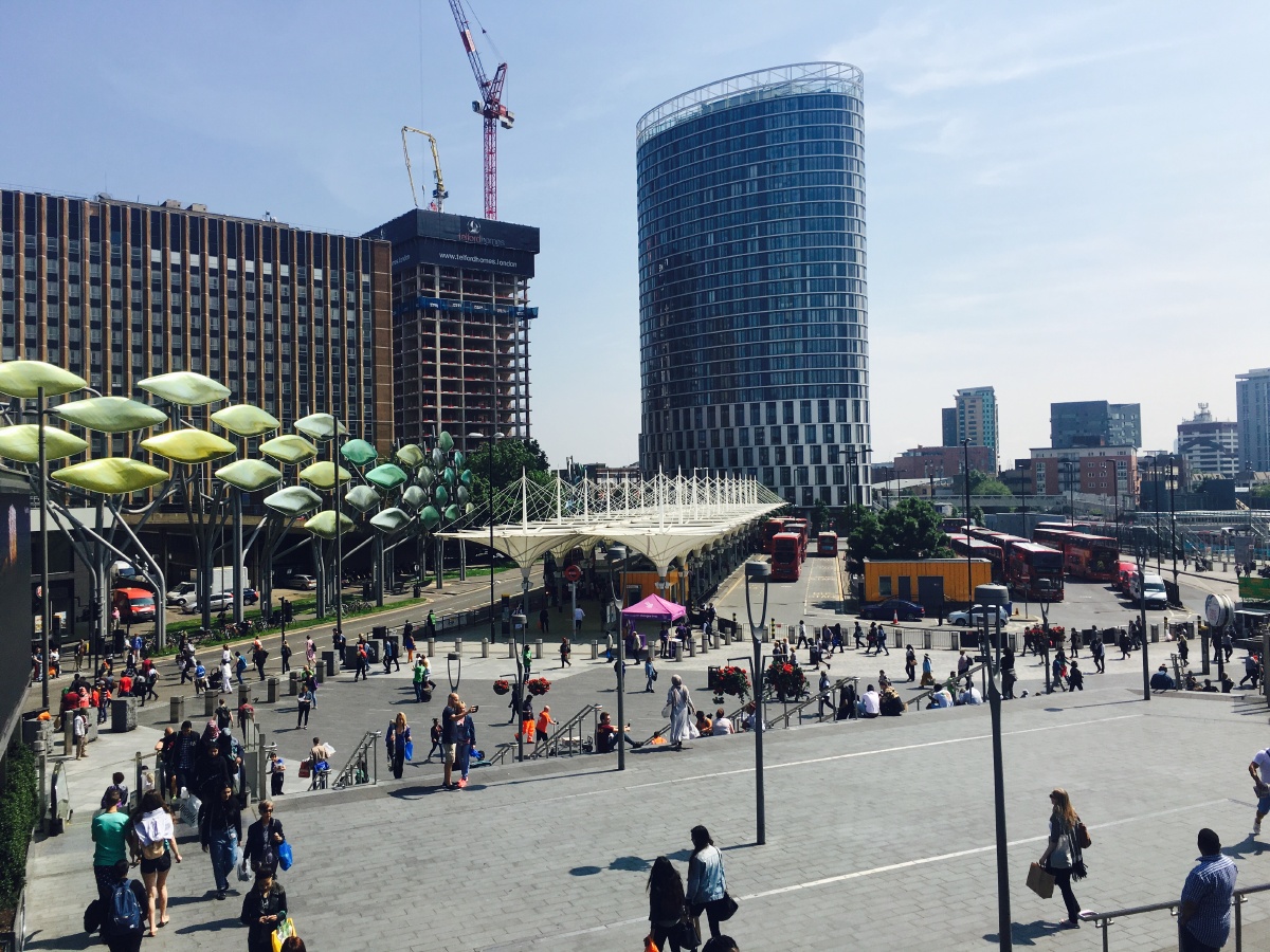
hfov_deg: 61.7
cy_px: 476
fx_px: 1064
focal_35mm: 29
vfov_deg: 48.2
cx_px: 635
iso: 25
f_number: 2.2
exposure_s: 1/2198
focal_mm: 4.15
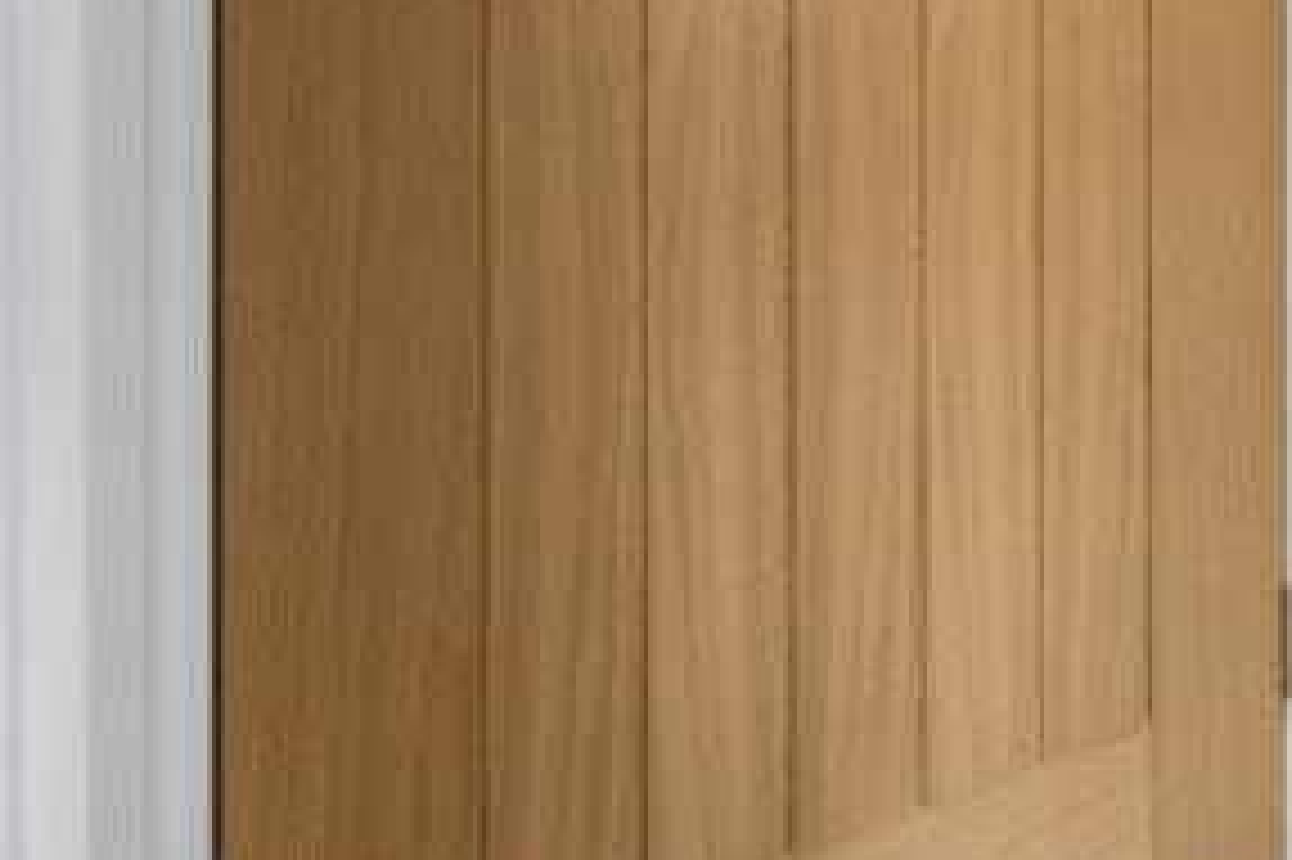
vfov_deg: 24.1
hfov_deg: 24.9
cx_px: 2125
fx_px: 1793
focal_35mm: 50
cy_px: -214
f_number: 8
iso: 640
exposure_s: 1/3
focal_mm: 14
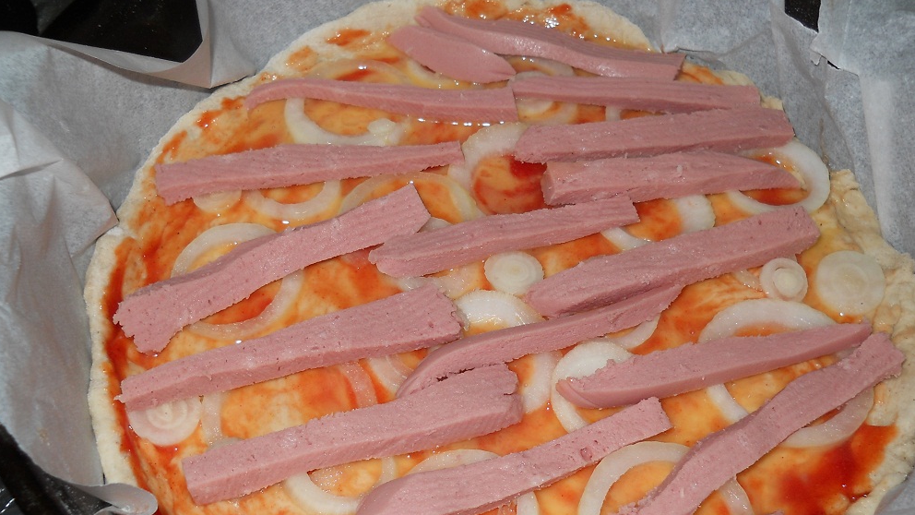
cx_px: 456
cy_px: 300
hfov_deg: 45.5
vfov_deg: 26.5
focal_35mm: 45
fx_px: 1092
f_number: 5.5
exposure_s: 1/30
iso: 80
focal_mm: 6.72
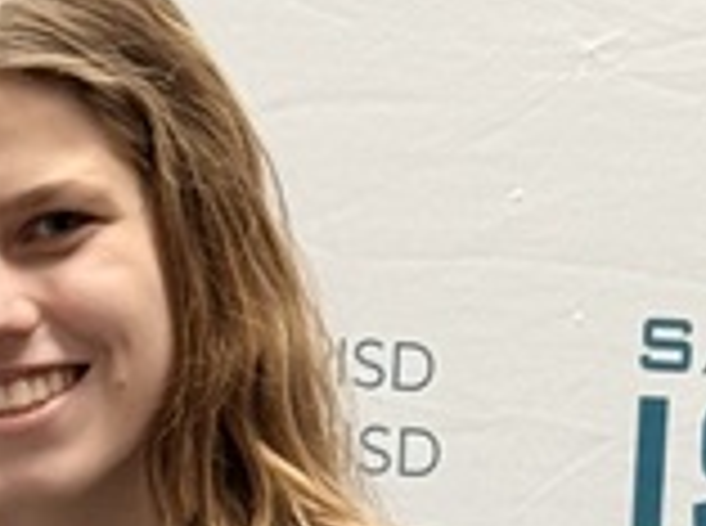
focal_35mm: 314
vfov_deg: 4.5
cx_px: 18
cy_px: 1627
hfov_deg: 6.3
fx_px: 6389
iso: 80
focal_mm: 6.76
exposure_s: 1/60
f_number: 1.78
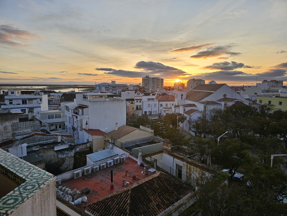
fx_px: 191
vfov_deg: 58.9
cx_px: 144
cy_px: 108
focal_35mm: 23
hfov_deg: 73.9
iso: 10
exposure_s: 1/148
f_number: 1.7
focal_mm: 6.3
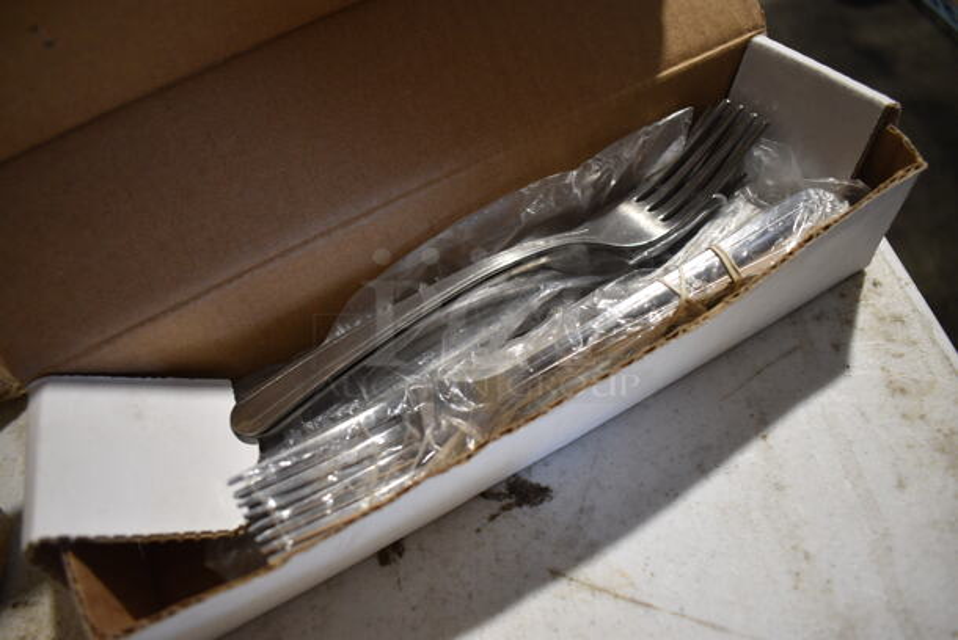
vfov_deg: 48.0
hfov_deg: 67.3
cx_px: 479
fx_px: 719
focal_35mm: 27
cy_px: 320
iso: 900
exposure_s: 1/60
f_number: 4
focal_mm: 18
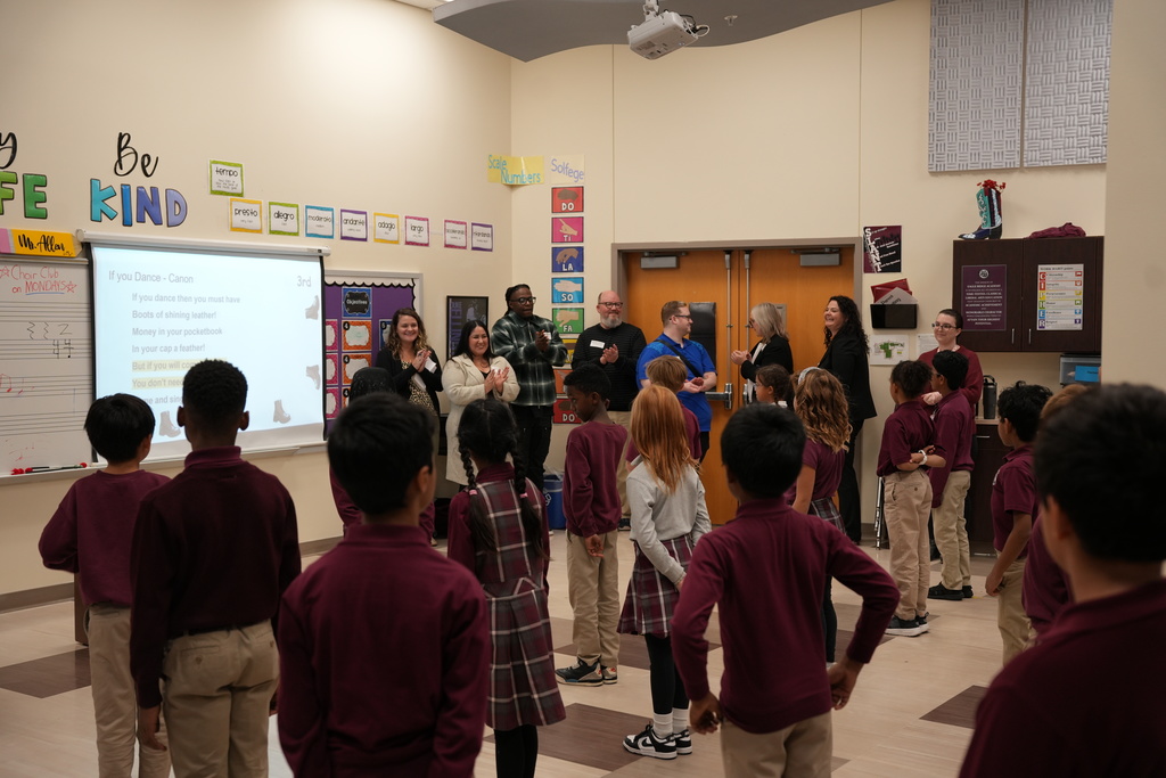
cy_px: 389
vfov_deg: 33.0
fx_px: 1312
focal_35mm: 40
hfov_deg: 47.9
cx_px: 583
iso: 1000
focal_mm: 40.5
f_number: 4
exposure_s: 1/160
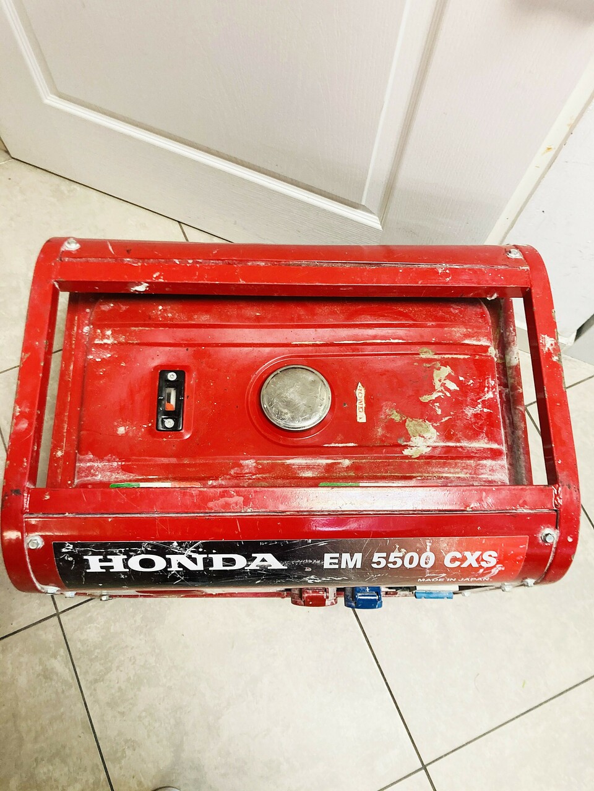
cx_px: 297
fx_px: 641
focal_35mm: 28
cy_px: 396
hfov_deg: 49.7
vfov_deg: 63.4
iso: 125
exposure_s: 1/50
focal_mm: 3.99
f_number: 1.8
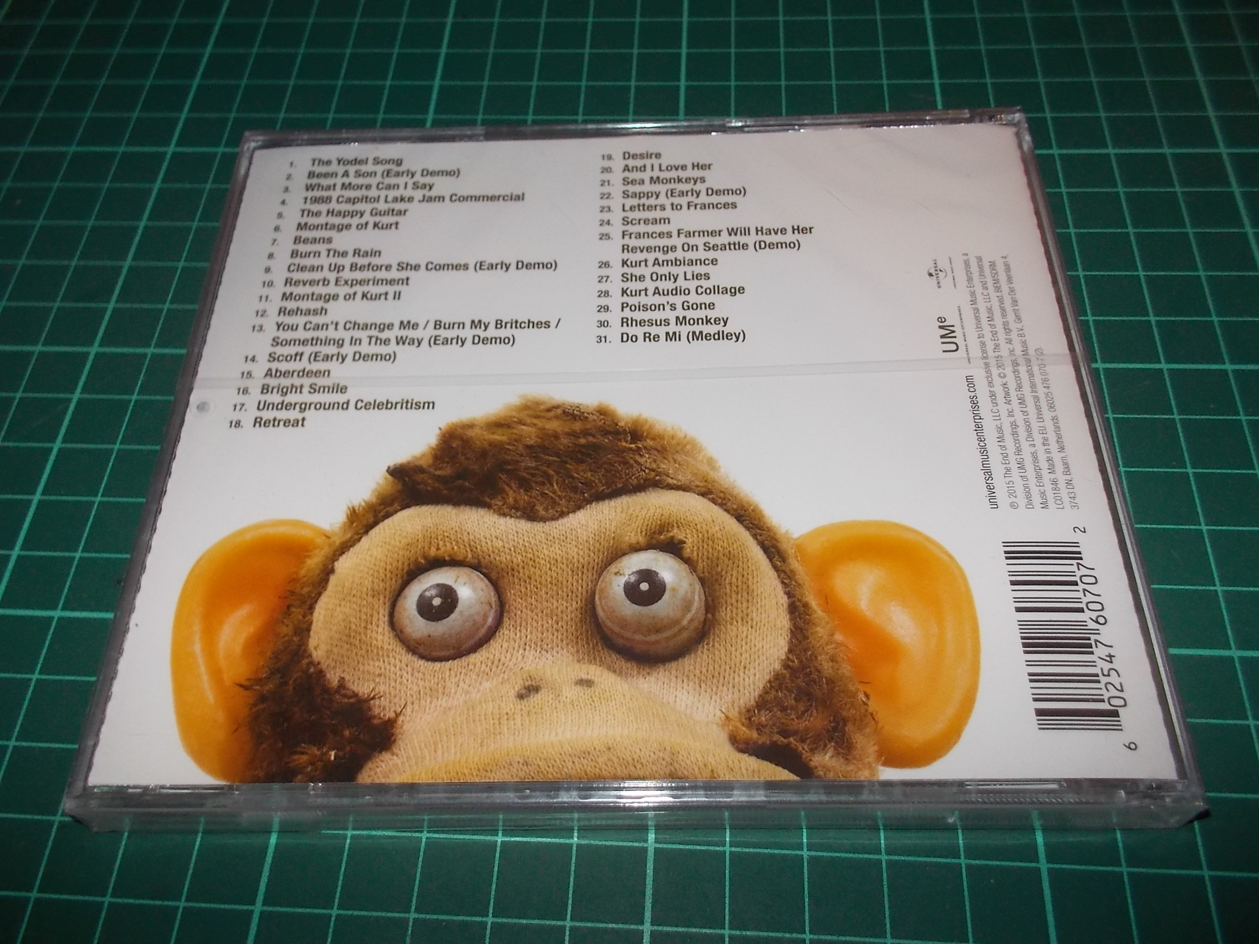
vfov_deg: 48.2
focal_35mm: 29
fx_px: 1055
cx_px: 630
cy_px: 472
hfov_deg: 61.7
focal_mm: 4.1
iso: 200
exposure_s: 1/30
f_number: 3.3
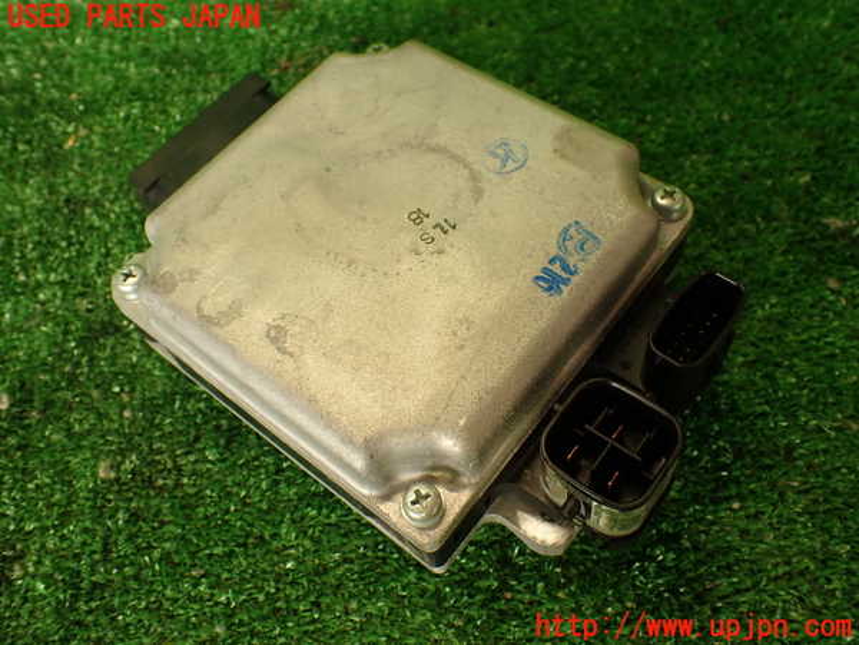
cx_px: 430
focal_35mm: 32
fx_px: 794
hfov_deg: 56.8
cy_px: 322
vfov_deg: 44.2
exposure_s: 1/60
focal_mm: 5.79
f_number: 2.4
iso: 200
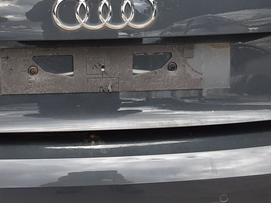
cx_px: 82
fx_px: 579
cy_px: -1
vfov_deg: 19.3
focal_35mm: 74
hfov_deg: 26.1
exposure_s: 1/274
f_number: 1.9
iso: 40
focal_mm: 2.91
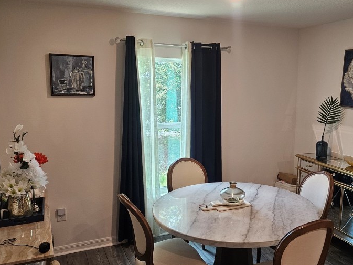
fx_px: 357
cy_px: 130
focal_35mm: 35
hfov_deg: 52.0
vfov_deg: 40.7
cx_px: 221
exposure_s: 1/120
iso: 200
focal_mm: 5.4
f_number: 1.8
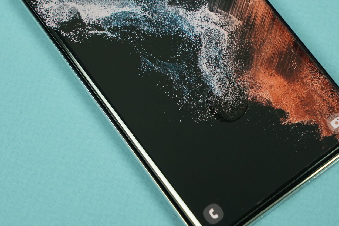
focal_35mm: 107
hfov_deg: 19.1
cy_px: 79
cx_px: 197
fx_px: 1007
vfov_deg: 12.8
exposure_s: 1/200
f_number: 6.3
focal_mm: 70
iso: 1600
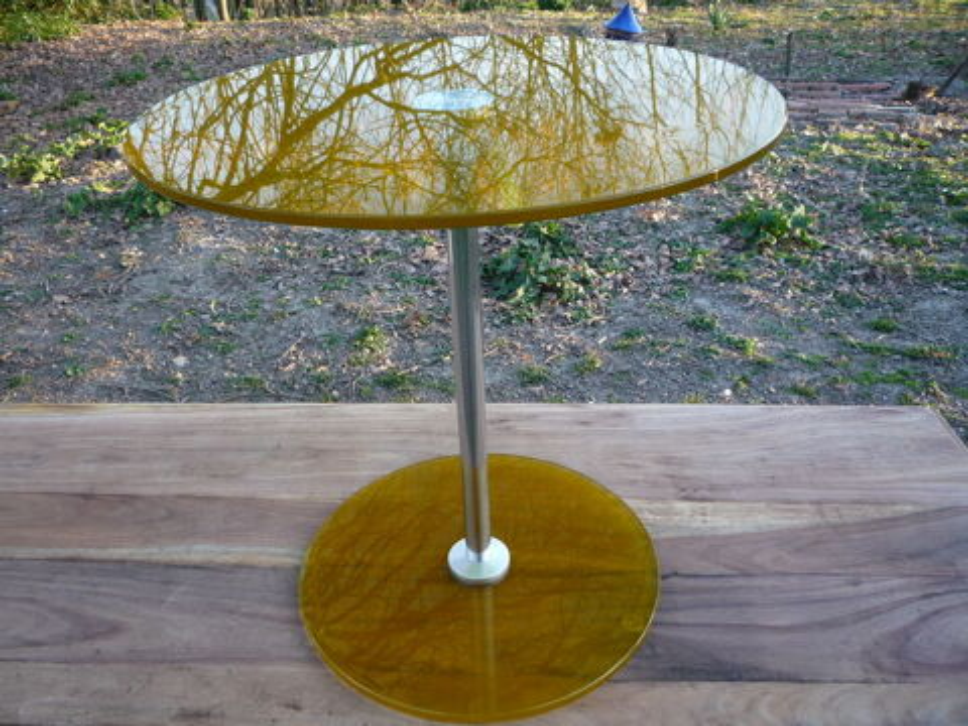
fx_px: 839
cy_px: 363
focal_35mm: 30
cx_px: 484
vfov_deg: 46.8
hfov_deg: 60.0
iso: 100
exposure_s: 1/50
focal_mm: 5.2
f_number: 3.3
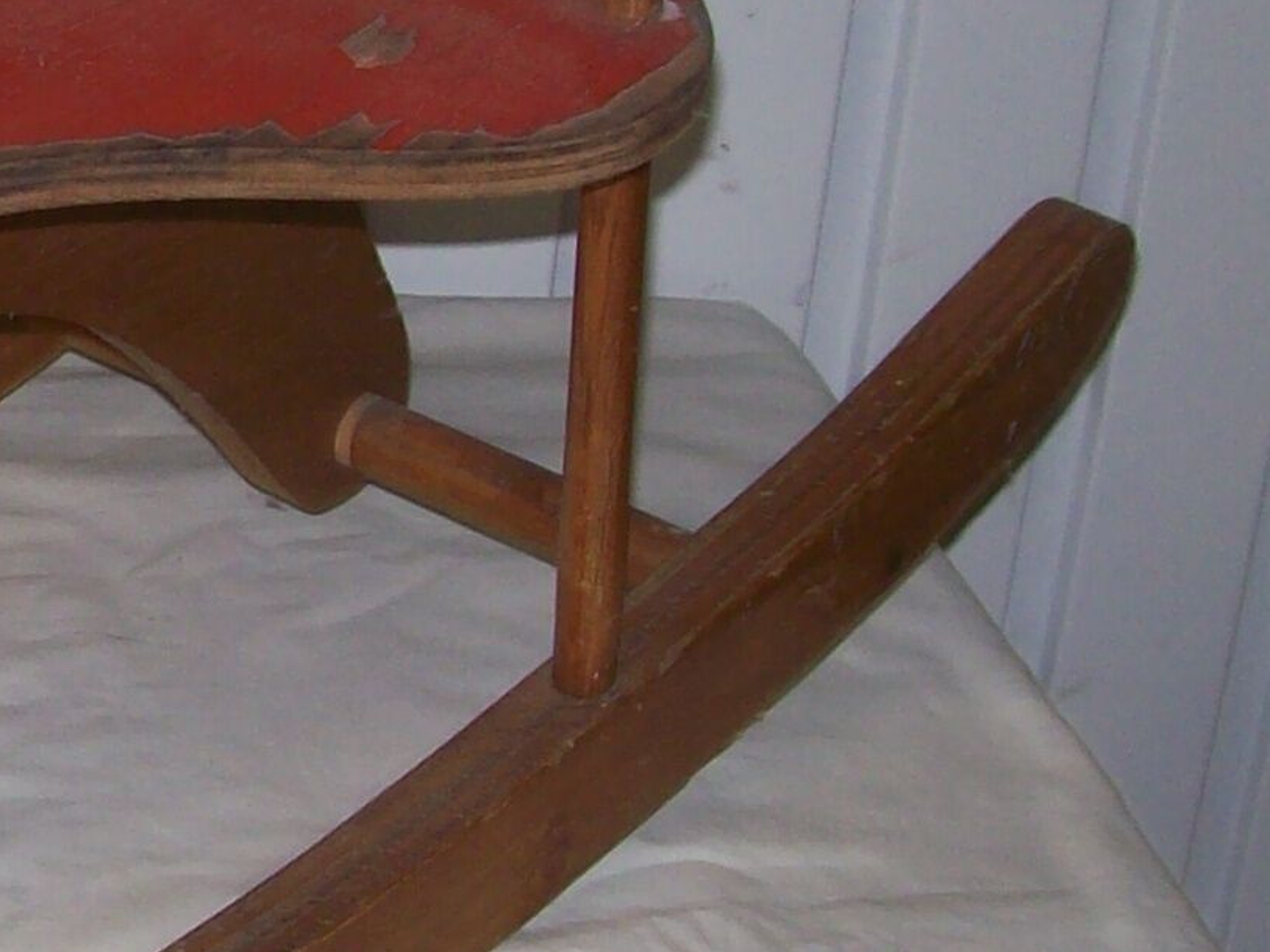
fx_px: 4623
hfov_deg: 14.7
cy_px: 437
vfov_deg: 11.8
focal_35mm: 126
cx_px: -539
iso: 80
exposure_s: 1/64
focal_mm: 6
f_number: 2.7
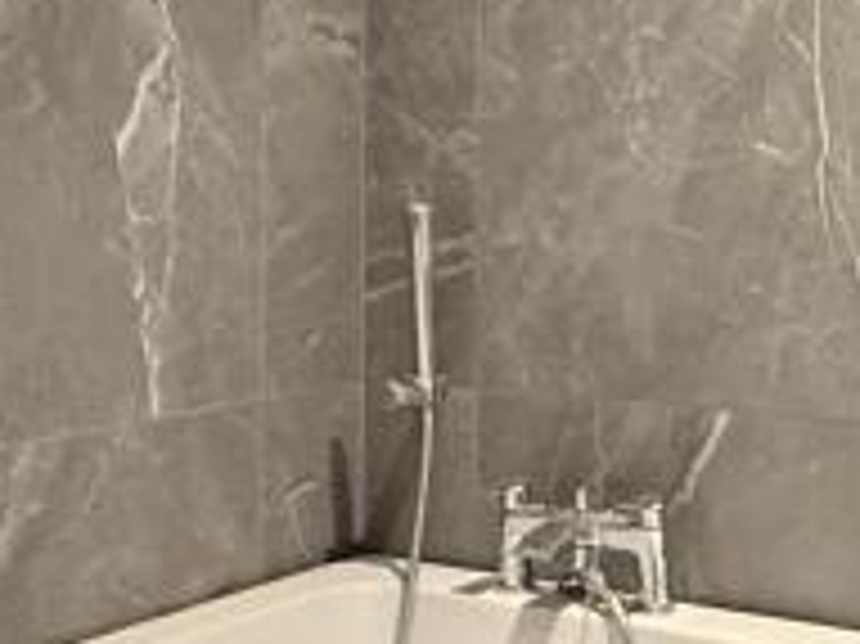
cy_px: 113
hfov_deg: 25.4
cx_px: 738
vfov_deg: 19.4
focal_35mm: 75
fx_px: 1862
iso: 640
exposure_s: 1/50
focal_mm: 2.22
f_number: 2.2
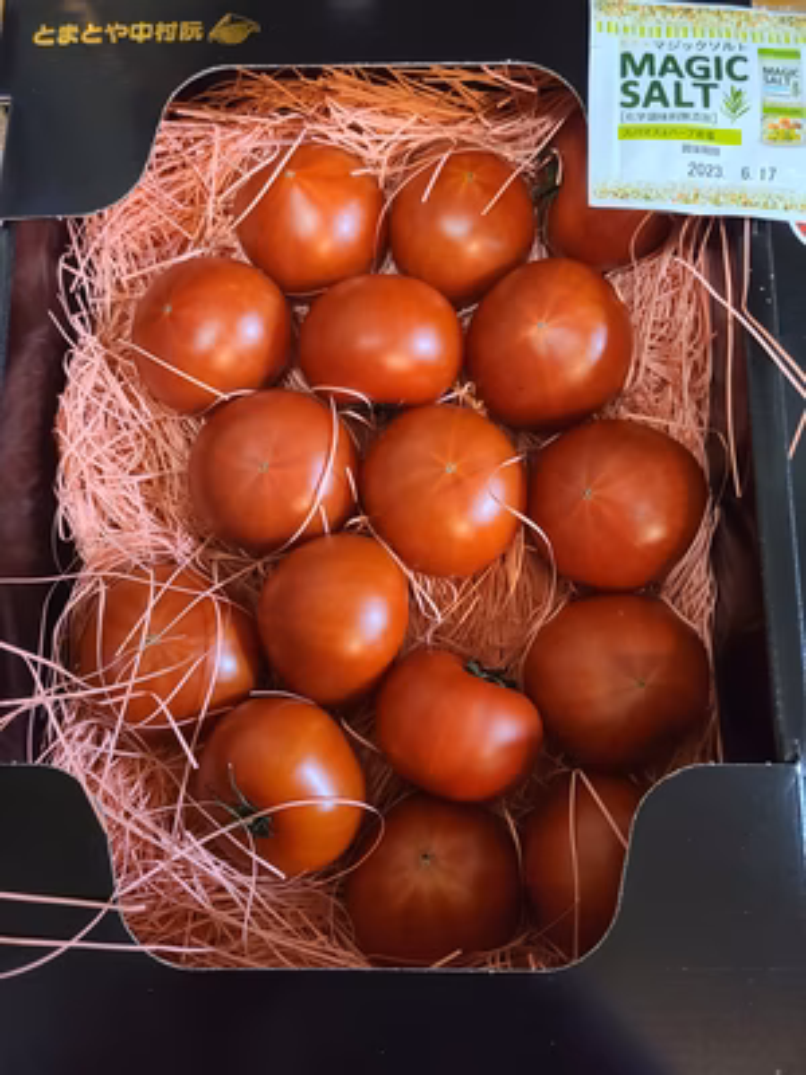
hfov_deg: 53.1
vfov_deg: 67.3
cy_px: 538
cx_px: 403
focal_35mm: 26
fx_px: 807
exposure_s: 1/24
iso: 800
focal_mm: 5.4
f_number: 1.8
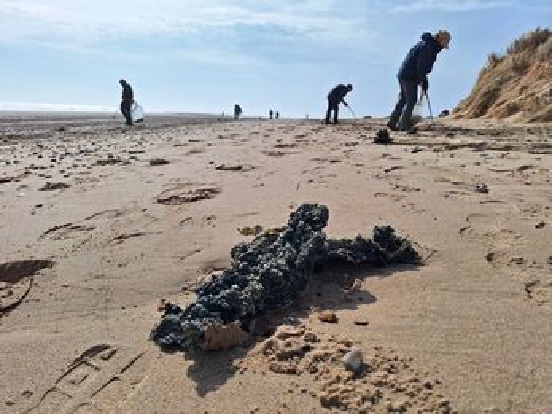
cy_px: 207
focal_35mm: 23
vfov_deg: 58.8
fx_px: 367
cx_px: 276
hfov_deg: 73.9
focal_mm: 5.54
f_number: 1.8
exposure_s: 1/8403
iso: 40
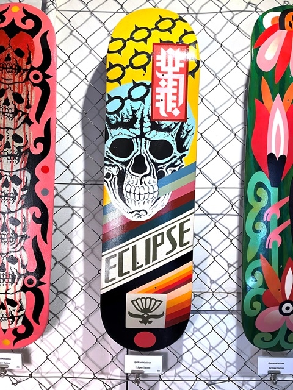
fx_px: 316
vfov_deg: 63.4
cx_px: 146
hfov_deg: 49.7
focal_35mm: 28
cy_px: 195
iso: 50
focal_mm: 3.99
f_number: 1.8
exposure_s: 1/50
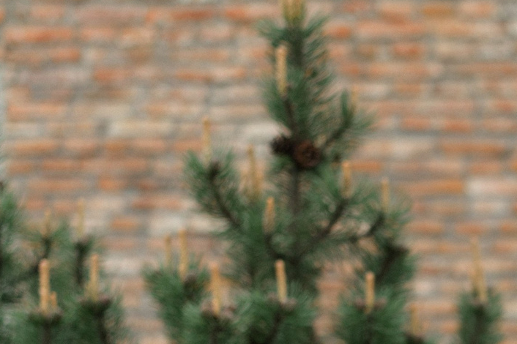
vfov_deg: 10.3
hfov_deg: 15.3
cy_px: 567
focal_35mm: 127
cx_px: 706
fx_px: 1823
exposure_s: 1/2000
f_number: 1.8
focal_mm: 35
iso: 160
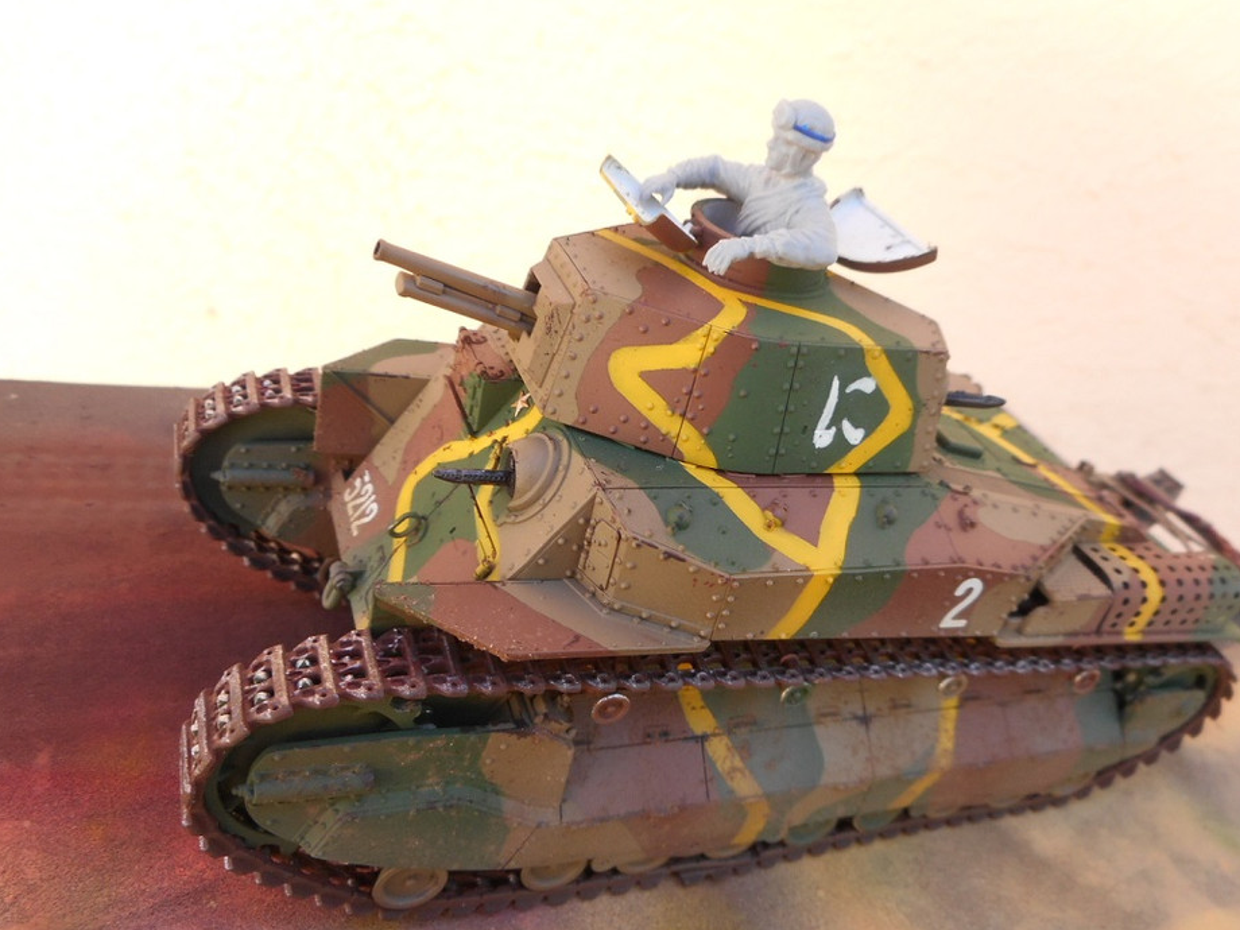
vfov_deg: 48.2
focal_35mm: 29
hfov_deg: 61.6
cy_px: 468
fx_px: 1039
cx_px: 668
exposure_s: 1/60
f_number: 3.7
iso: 80
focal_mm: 4.5
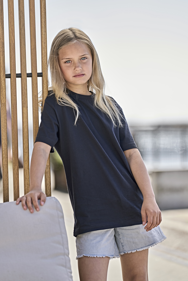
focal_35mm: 151
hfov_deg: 9.1
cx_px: 94
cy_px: 140
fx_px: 1183
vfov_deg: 13.6
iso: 500
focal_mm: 151
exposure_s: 1/2000
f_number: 2.8
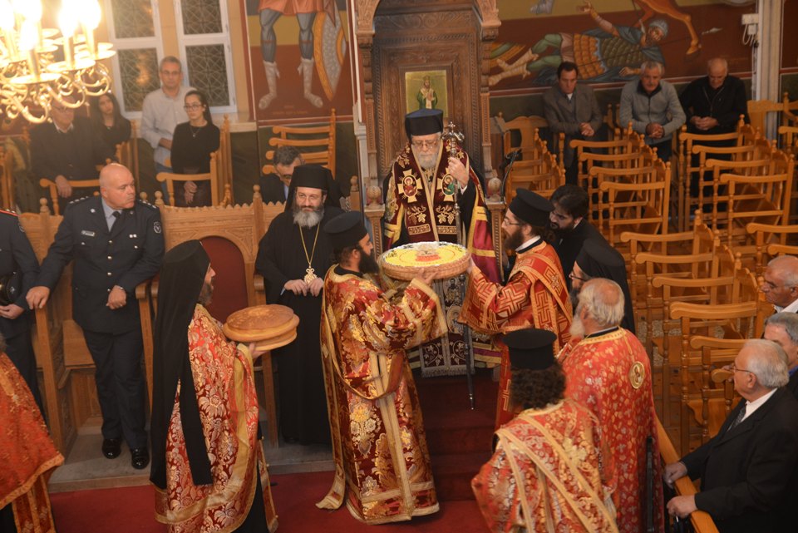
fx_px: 1552
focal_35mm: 70
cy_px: 266
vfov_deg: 19.5
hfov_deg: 28.8
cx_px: 399
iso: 1000
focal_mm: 70
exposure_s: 1/40
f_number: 4
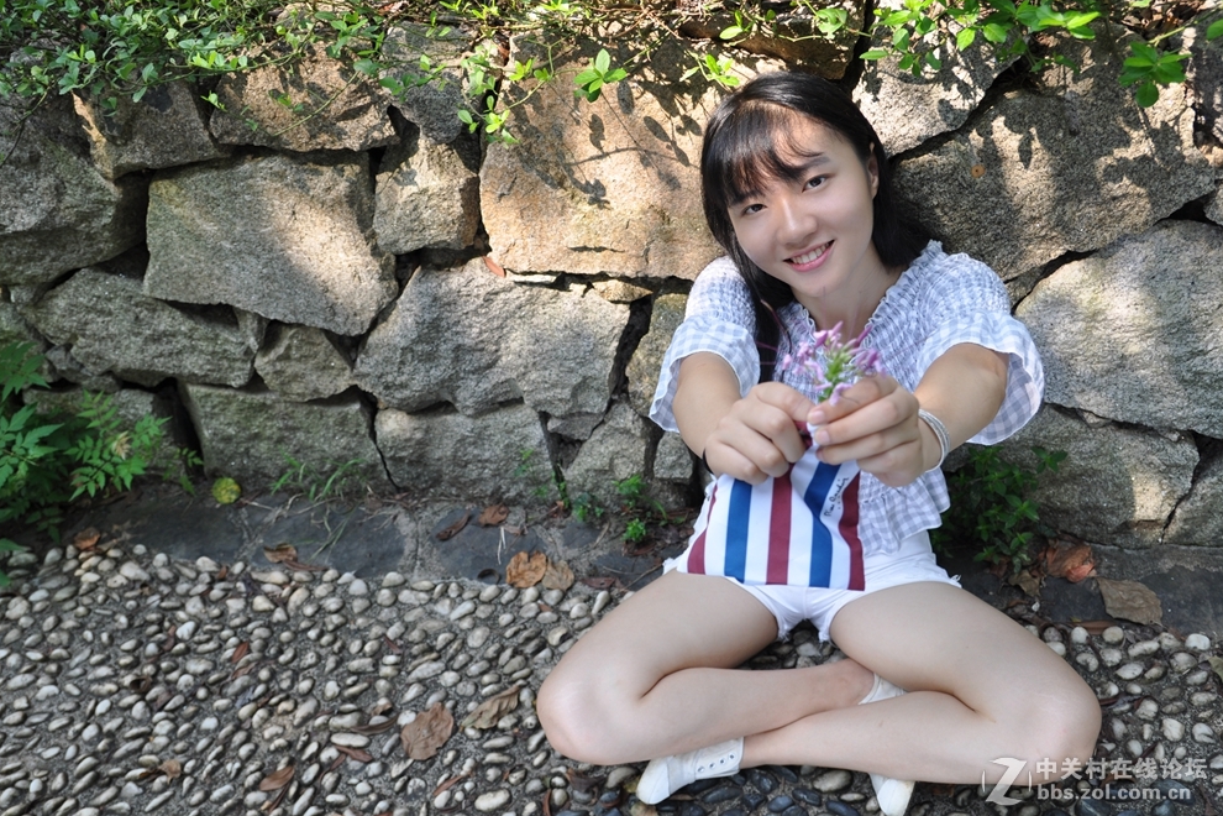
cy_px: 414
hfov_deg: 60.3
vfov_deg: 42.3
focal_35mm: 31
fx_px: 1053
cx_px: 604
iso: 200
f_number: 4
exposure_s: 1/400
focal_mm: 20
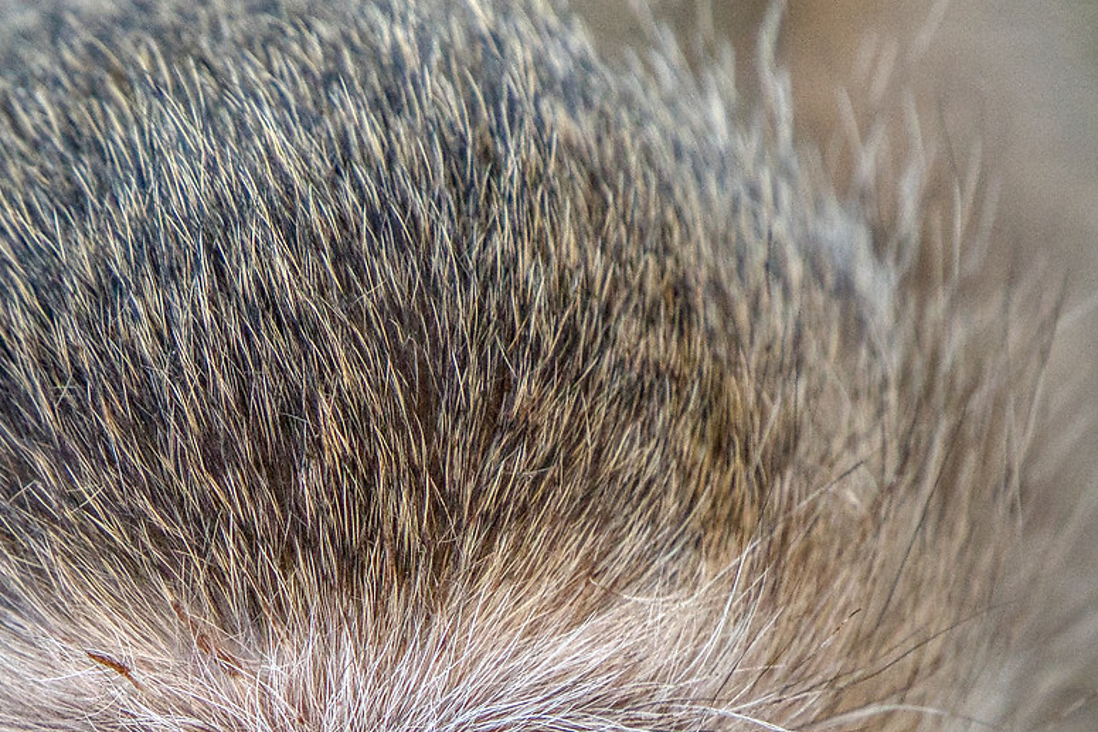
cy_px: 975
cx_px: 222
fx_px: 52924
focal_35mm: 1735
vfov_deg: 0.8
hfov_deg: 1.2
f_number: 8
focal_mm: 560
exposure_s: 1/500
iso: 3200
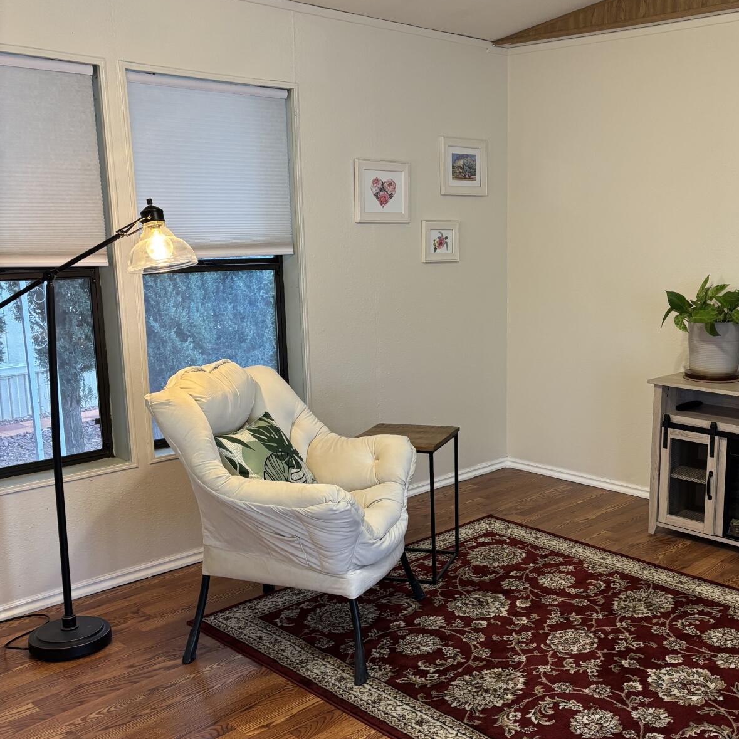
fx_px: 942
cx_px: 469
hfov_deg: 42.5
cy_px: 408
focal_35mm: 39
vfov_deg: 42.8
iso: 160
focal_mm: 5.96
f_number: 1.6
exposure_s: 1/60
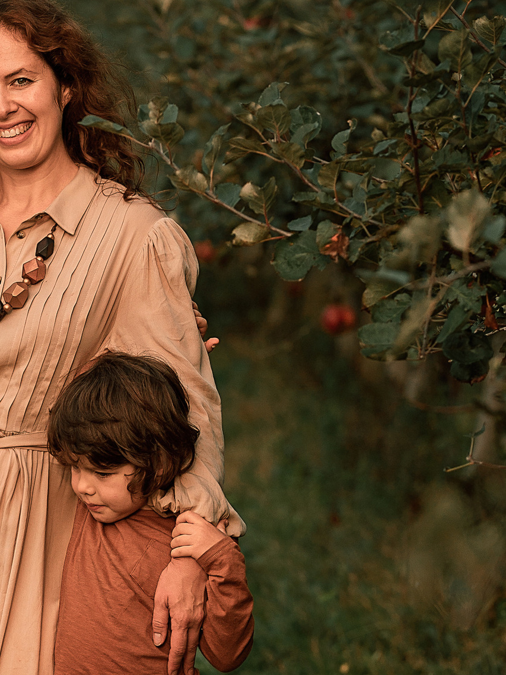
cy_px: 515
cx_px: -151
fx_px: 8540
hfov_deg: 3.4
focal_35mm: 438
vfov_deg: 4.5
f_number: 4
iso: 100
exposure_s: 1/640
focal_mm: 135
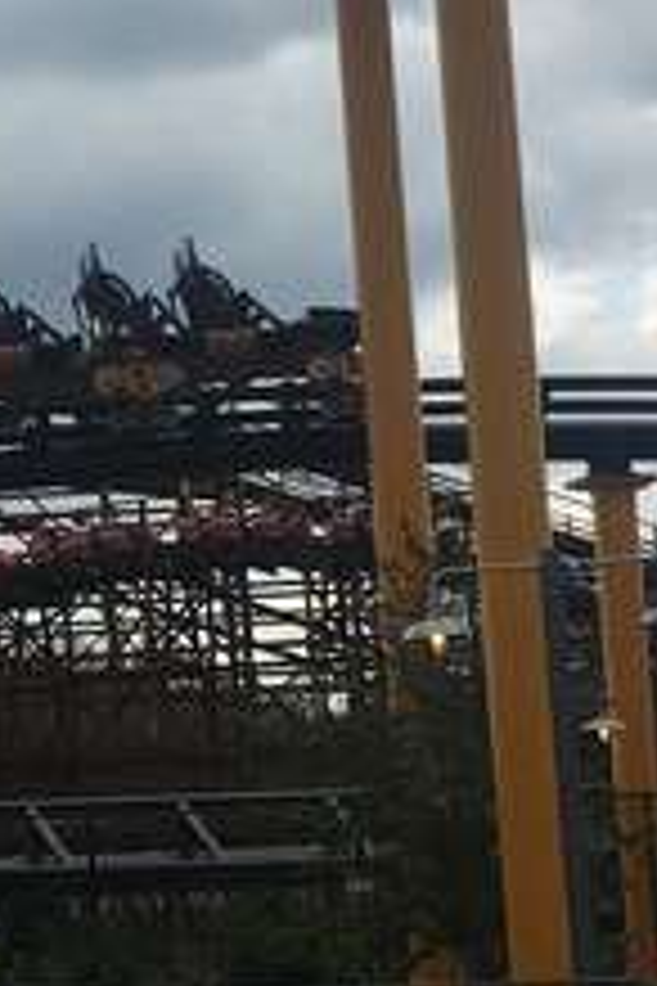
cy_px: 477
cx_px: -274
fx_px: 3011
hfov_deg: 12.0
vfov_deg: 18.6
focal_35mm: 110
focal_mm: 4.15
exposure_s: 1/2481
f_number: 2.2
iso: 25
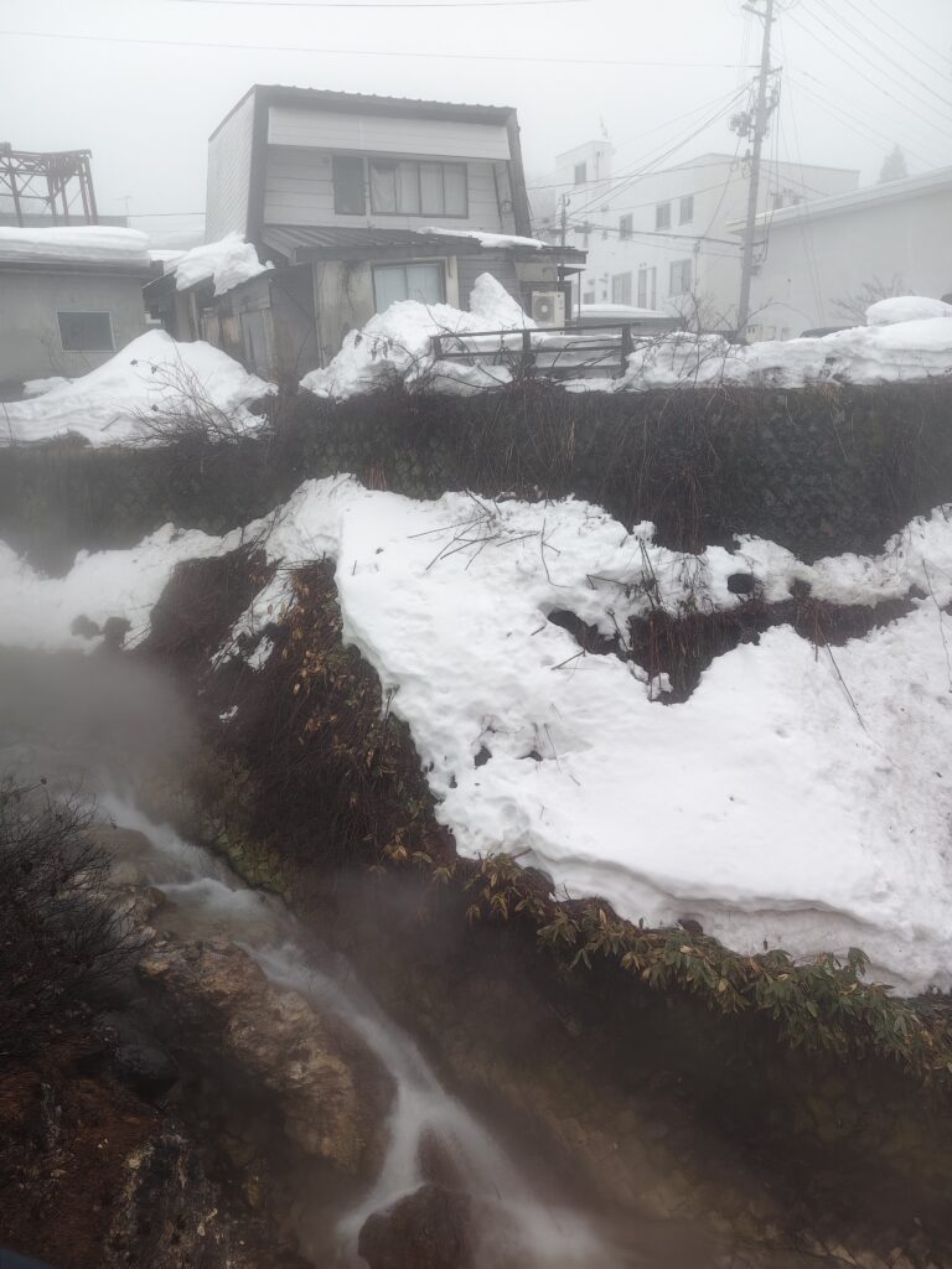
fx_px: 843
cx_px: 476
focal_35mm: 23
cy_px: 634
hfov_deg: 58.9
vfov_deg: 73.9
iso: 782
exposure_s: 1/100
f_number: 1.88
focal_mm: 5.56
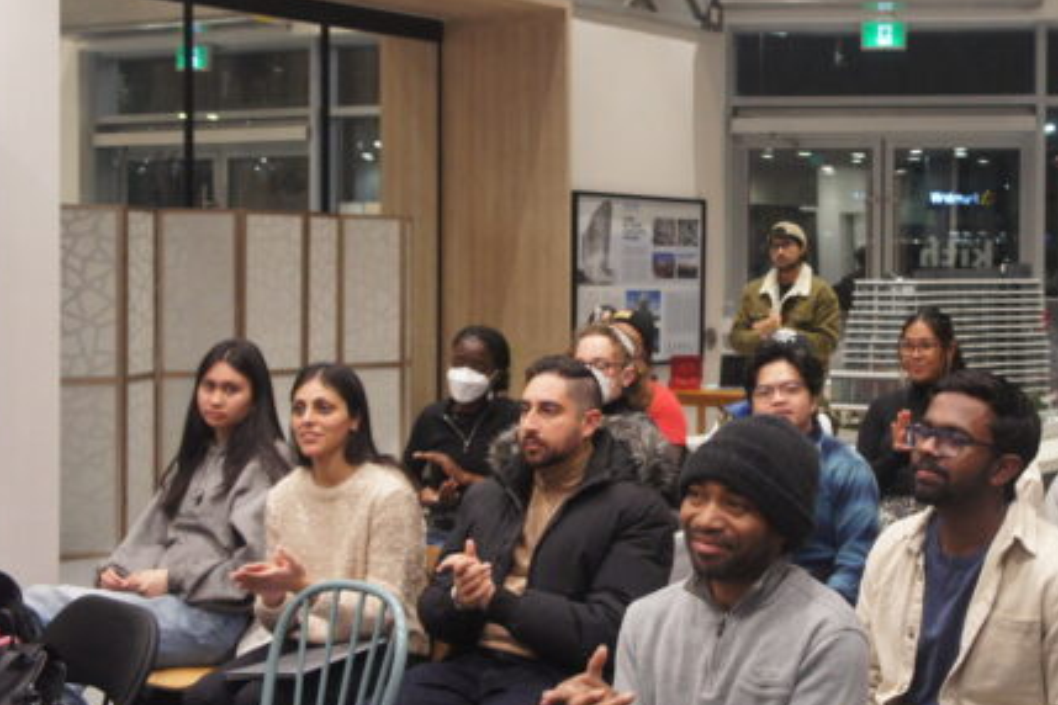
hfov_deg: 34.8
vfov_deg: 23.9
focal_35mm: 57
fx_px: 1668
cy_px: 309
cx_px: 732
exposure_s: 1/80
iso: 1600
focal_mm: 25
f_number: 4
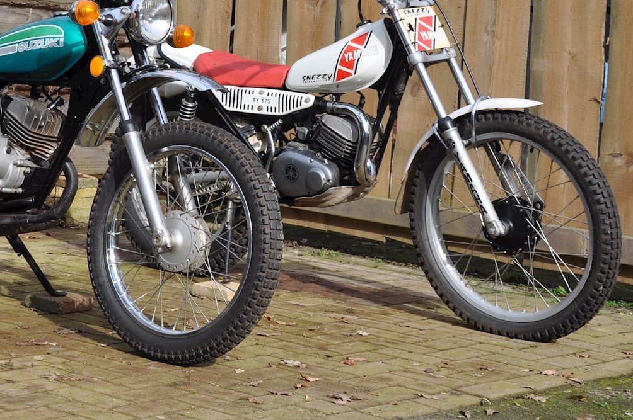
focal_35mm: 109
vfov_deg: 12.4
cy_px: 19
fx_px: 1914
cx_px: 75
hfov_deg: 18.5
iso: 200
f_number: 9
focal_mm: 38
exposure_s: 1/320
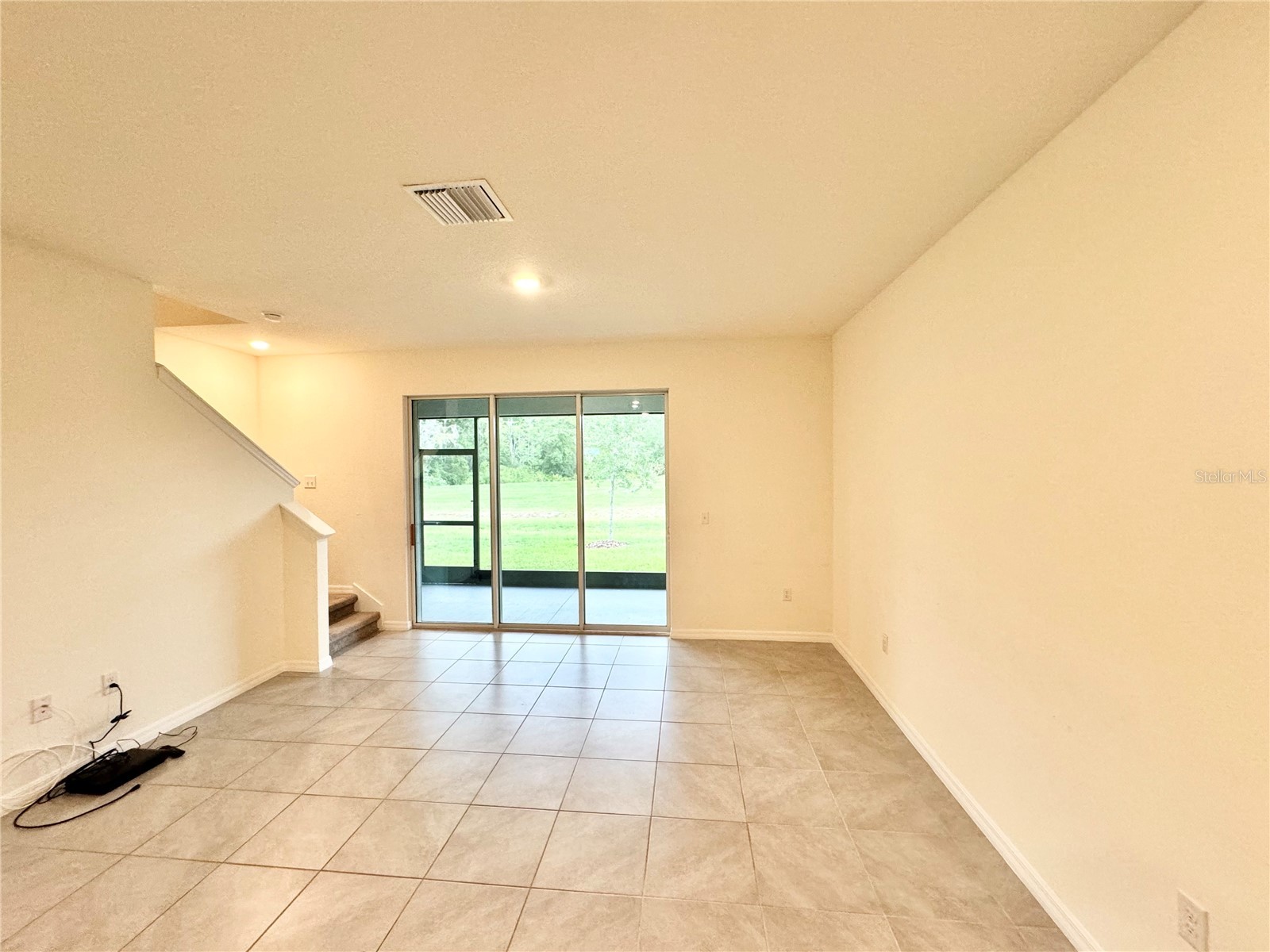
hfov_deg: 102.1
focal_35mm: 14
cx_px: 635
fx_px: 514
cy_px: 476
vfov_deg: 85.7
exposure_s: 1/120
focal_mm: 2.22
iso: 250
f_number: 2.2
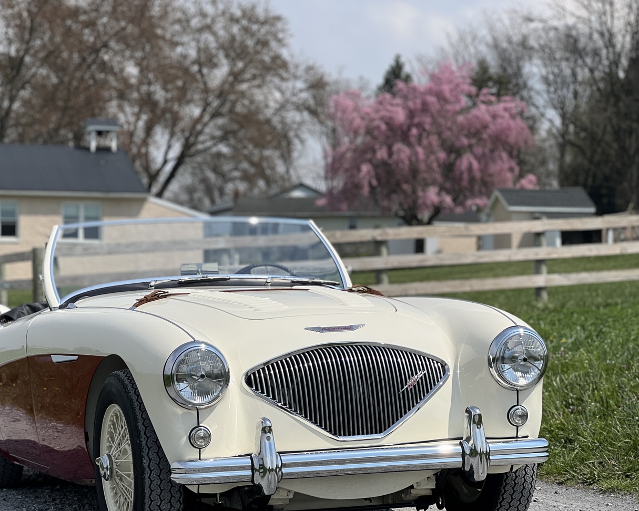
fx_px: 1872
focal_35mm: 99
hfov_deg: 19.3
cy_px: 313
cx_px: 255
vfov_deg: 15.5
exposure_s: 1/1292
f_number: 2.8
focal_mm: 9
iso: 32
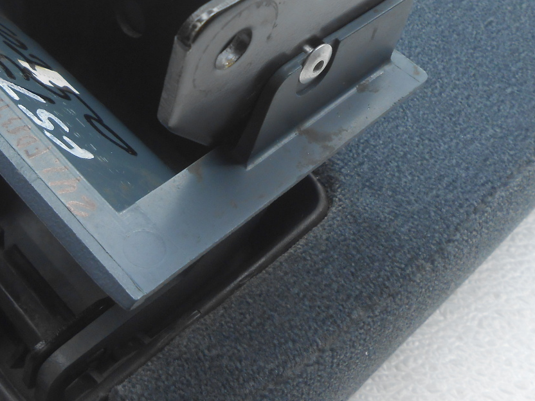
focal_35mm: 50
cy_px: 51
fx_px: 773
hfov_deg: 36.4
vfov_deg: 28.2
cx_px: 78
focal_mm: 4.6
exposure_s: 1/30
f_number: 3.5
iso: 100
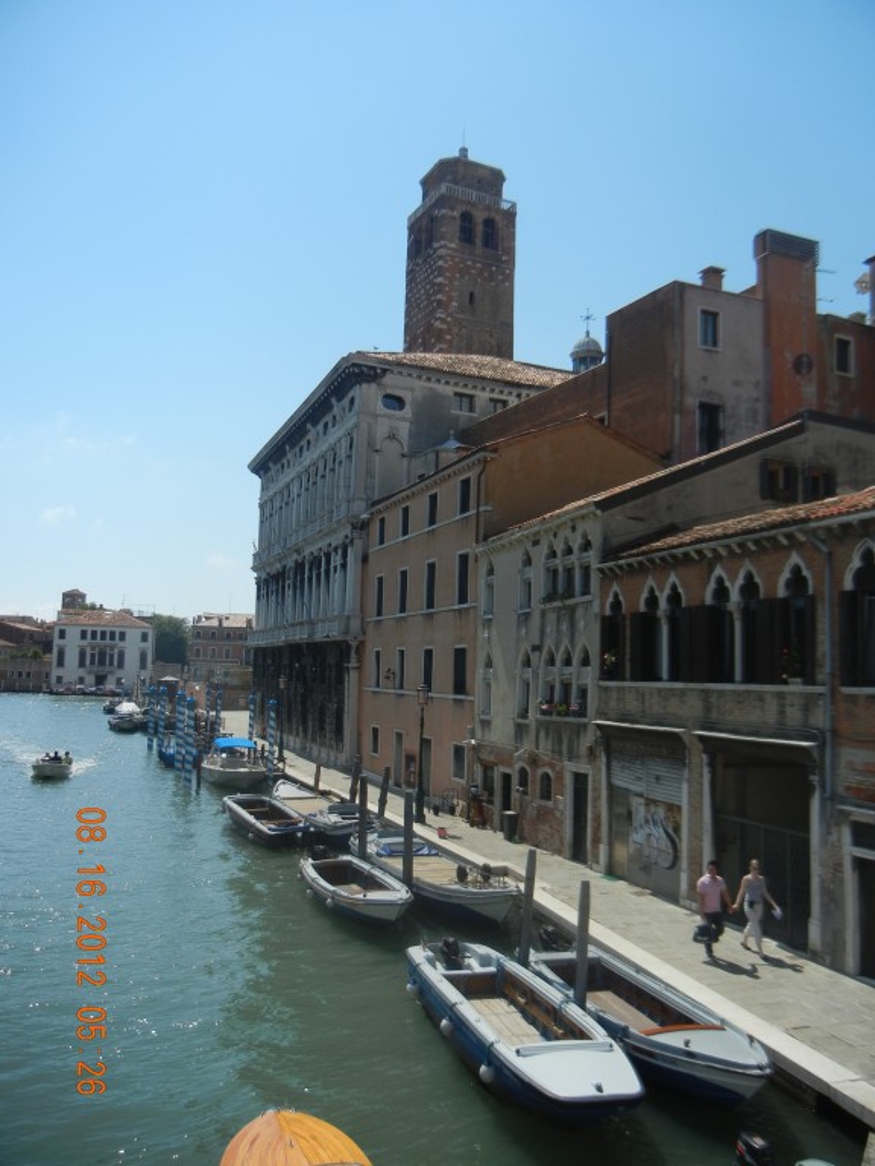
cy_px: 583
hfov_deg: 46.8
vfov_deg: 60.0
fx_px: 1011
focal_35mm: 30
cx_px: 438
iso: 160
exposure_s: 1/610
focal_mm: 5.4
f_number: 7
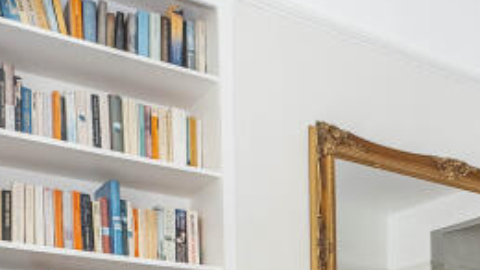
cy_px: 441
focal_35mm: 62
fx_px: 789
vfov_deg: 17.0
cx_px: 593
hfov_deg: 28.8
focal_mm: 10
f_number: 7.1
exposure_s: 1/15
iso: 500
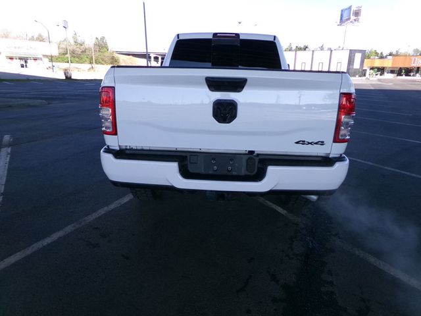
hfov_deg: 71.6
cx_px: 210
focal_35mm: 24
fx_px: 292
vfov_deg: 56.8
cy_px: 158
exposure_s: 1/60
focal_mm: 4.3
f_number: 11.07
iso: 229
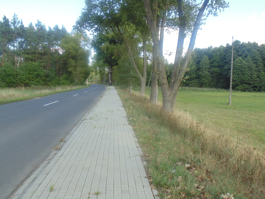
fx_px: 260
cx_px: 132
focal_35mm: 34
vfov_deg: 41.8
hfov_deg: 54.0
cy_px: 100
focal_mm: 6.2
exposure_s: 1/200
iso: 80
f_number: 3.4
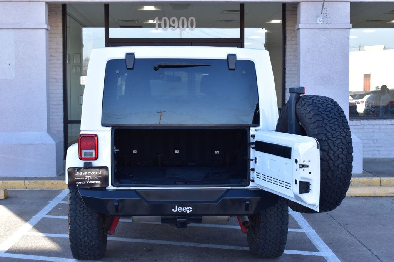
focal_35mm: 57
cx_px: 197
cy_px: 131
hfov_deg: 35.1
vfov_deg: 23.8
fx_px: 624
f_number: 9
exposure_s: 1/100
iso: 400
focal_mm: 38
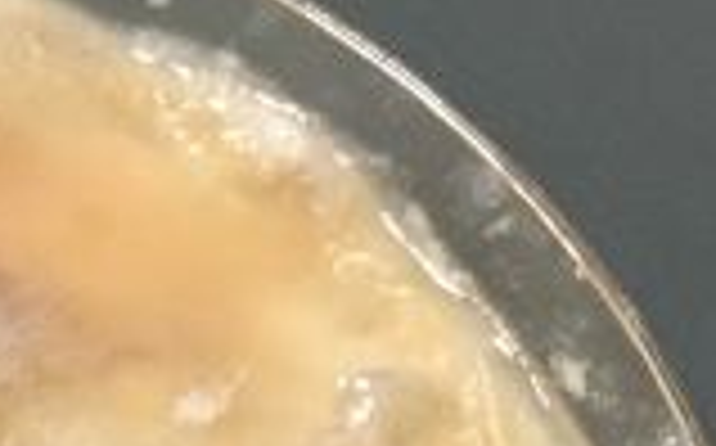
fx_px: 3021
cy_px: 734
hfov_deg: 13.0
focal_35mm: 155
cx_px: -243
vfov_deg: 8.2
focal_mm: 4.15
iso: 200
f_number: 2.2
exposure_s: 1/33
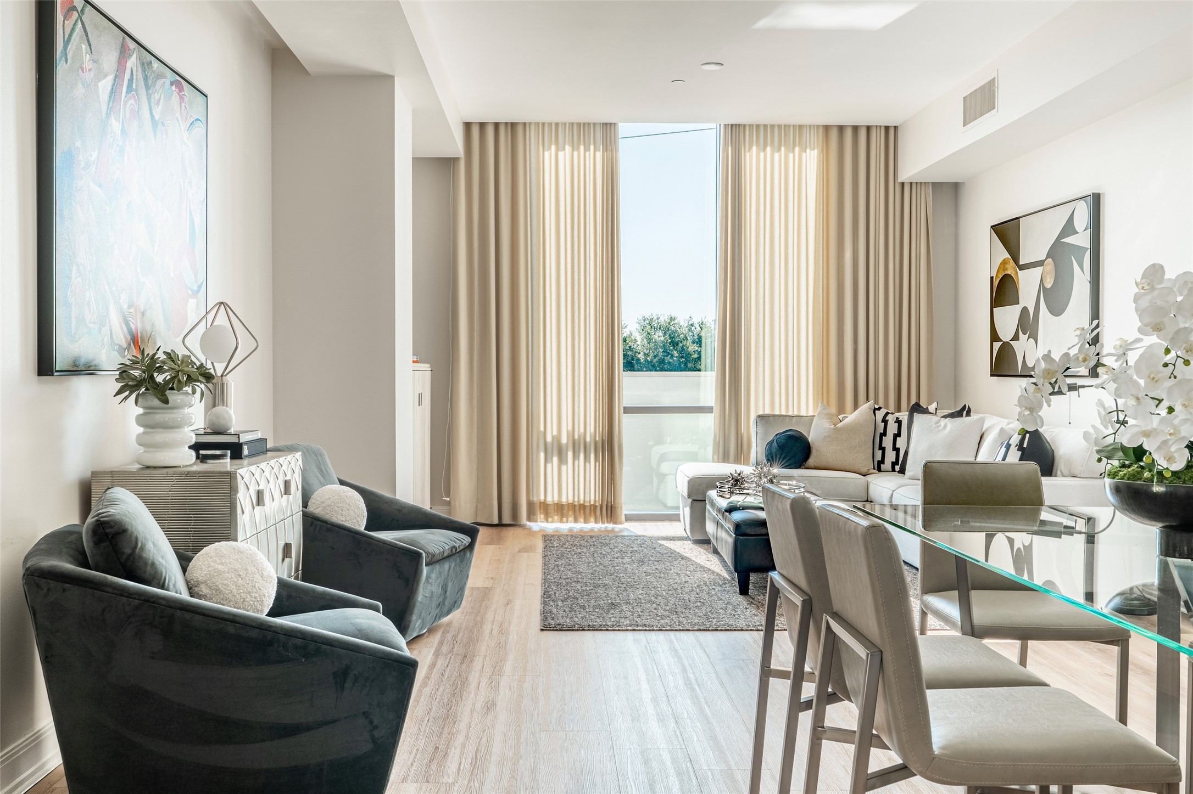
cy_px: 397
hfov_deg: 53.1
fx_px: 1193
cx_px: 596
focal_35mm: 36
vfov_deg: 36.9
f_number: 9
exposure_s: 1/400
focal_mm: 24
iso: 100
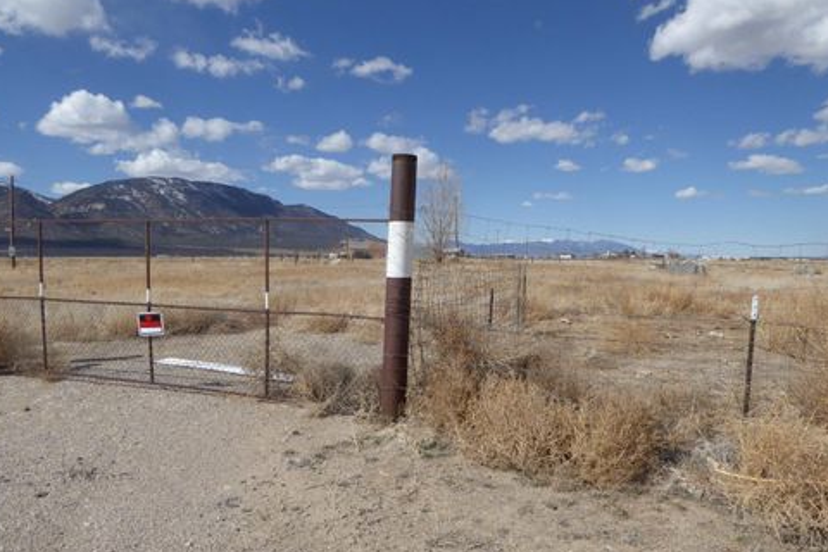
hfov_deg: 69.4
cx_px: 411
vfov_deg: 49.6
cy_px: 279
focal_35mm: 26
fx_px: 598
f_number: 3.5
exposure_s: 1/1600
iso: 100
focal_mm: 4.3
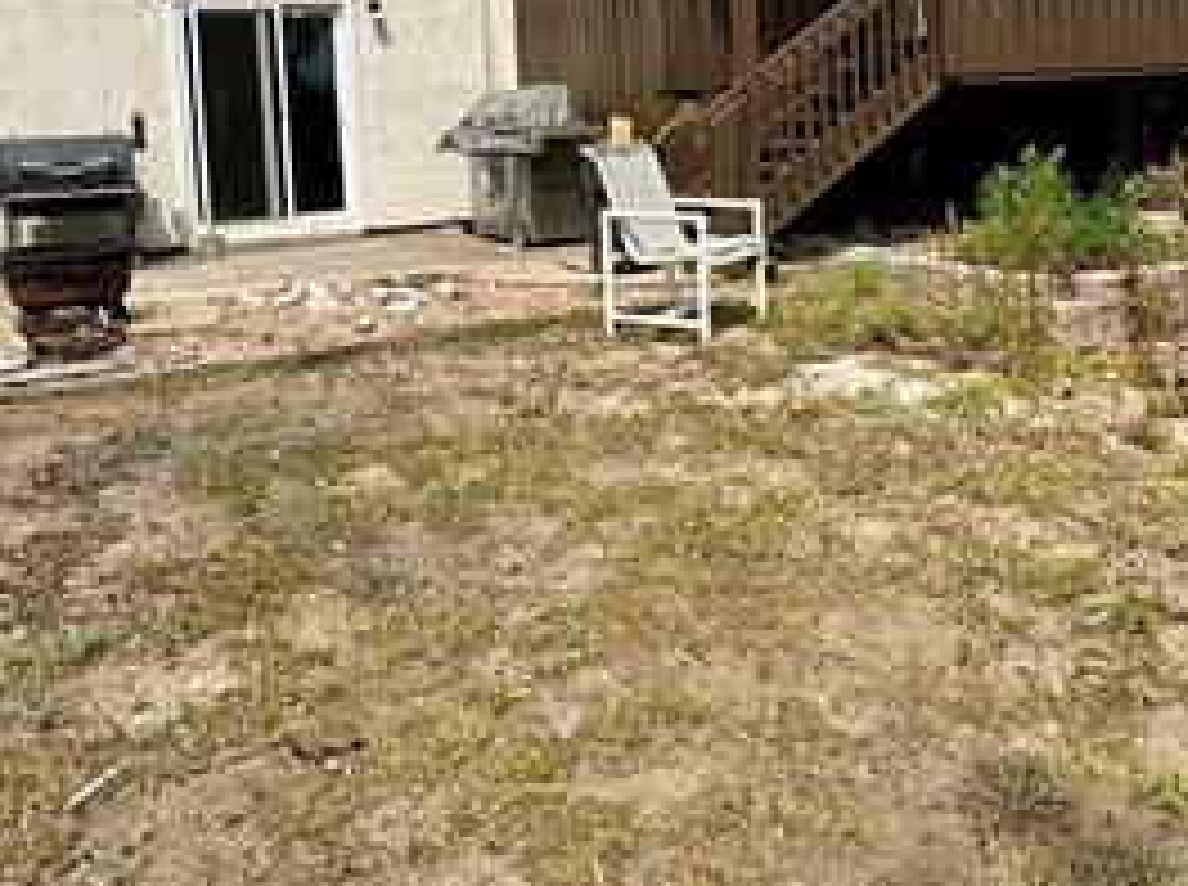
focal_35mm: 34
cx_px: 639
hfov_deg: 54.0
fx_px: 1165
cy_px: 196
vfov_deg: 40.2
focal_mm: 2.22
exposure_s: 1/1637
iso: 50
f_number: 2.2
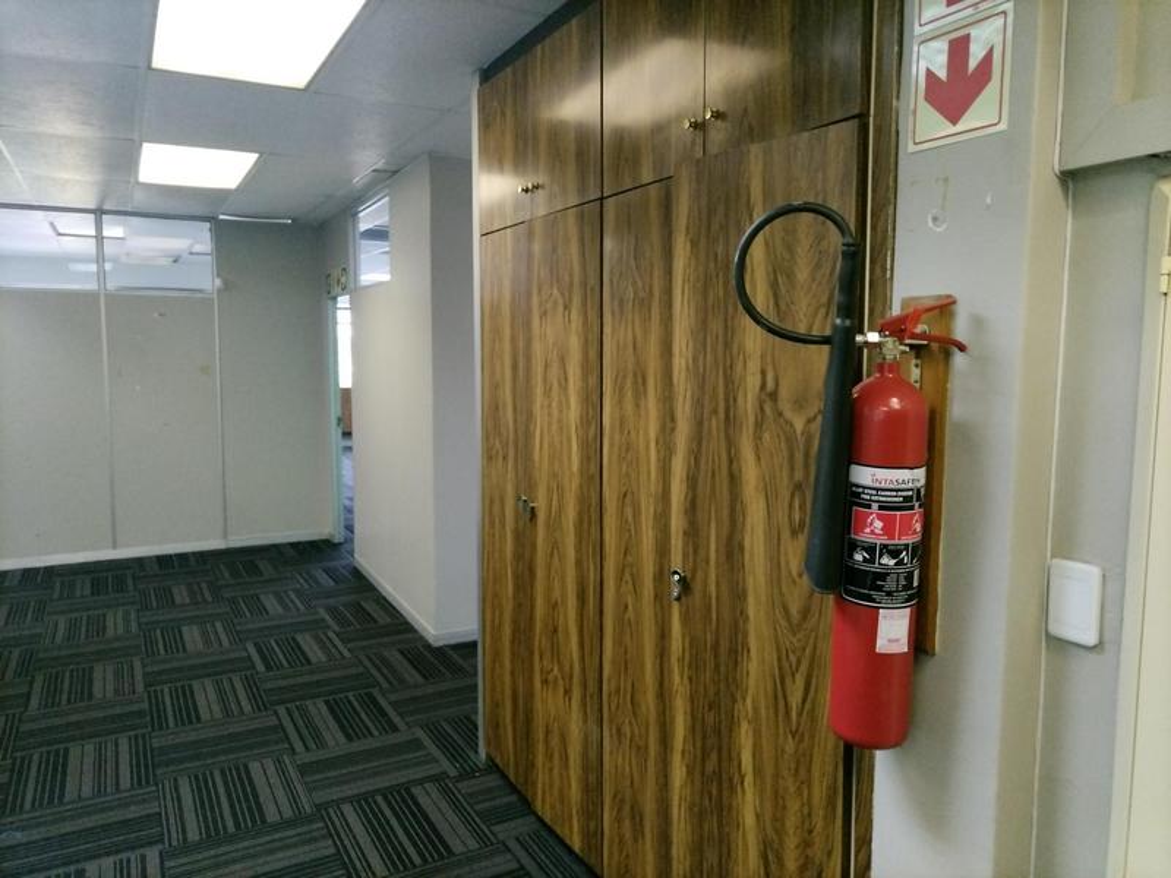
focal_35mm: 26
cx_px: 586
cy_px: 439
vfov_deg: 53.1
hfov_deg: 67.3
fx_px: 880
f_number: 1.8
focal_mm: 4.7
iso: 1389
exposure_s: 1/100
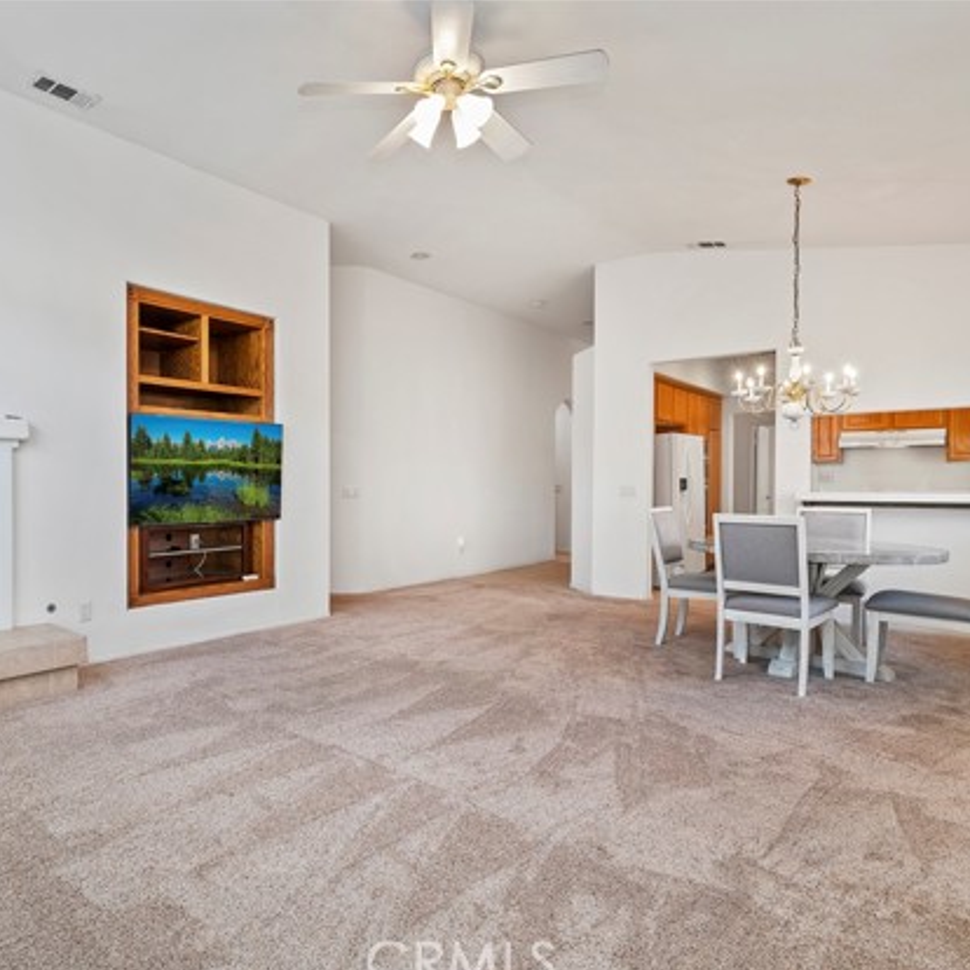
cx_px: 335
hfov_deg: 70.4
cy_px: 497
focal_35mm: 21
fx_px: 666
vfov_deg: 72.1
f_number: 10
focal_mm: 16
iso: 500
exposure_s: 1/10
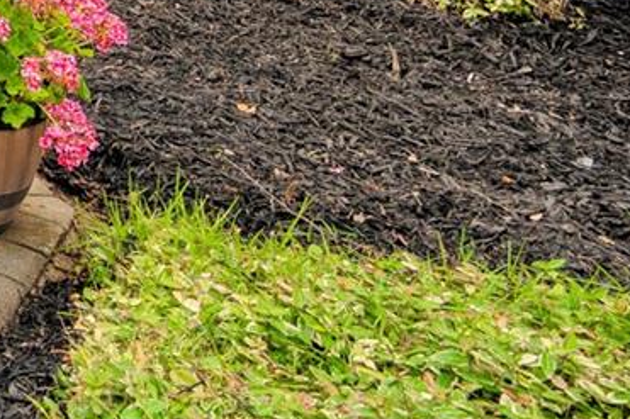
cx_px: -674
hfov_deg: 18.0
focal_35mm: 69
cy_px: -451
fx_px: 1207
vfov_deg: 15.3
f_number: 6.3
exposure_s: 1/100
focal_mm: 16
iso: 100
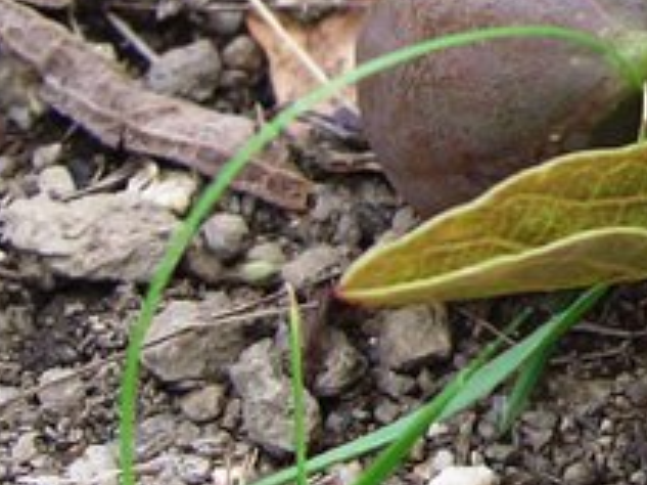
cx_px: 1082
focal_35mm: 214
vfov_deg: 6.9
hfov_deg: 8.9
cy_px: -46
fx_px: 3998
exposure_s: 1/320
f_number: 3
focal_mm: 9.2
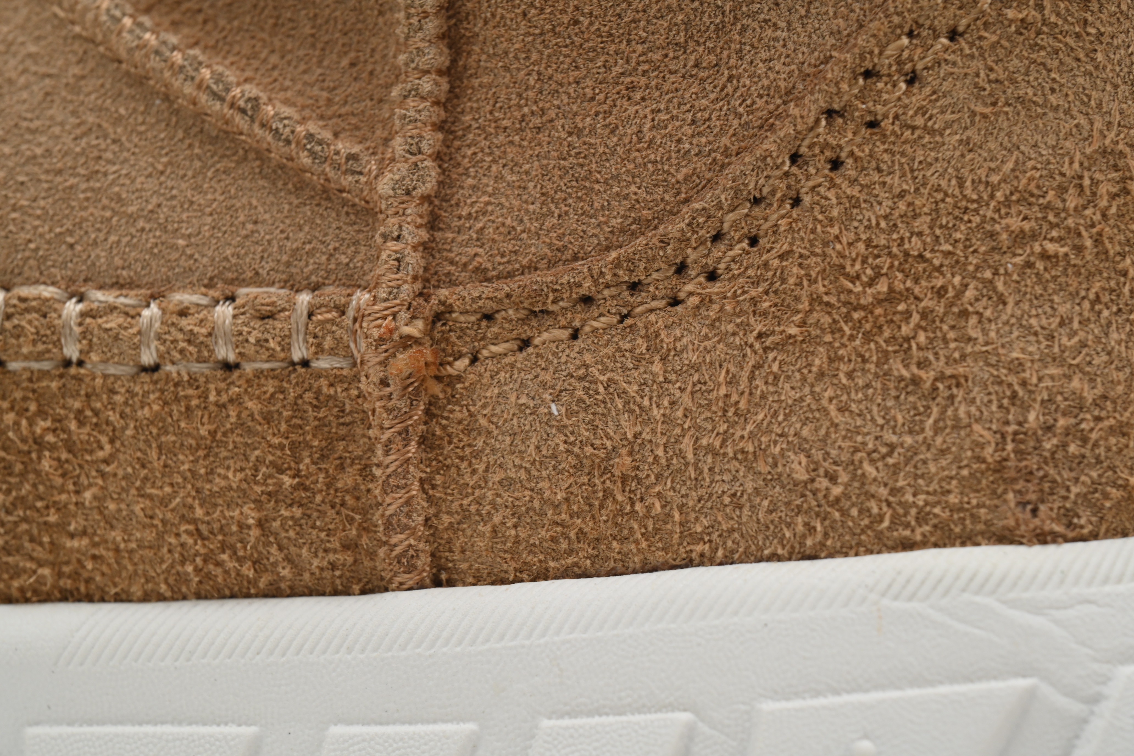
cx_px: 567
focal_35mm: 120
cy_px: 378
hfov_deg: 17.1
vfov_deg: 11.4
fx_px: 3780
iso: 800
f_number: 13
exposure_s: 1/125
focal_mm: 120
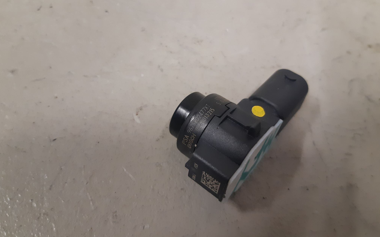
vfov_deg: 44.5
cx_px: 189
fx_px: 290
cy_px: 108
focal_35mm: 28
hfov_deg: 66.5
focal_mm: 3.93
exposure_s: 1/50
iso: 250
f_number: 1.7
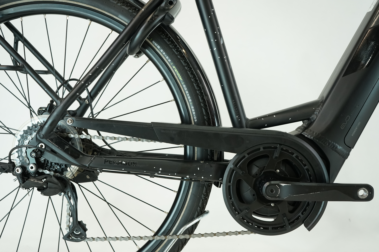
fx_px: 411
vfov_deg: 34.2
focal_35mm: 39
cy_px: 126
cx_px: 190
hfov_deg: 49.6
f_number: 5.6
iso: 1600
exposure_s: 1/200
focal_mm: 39
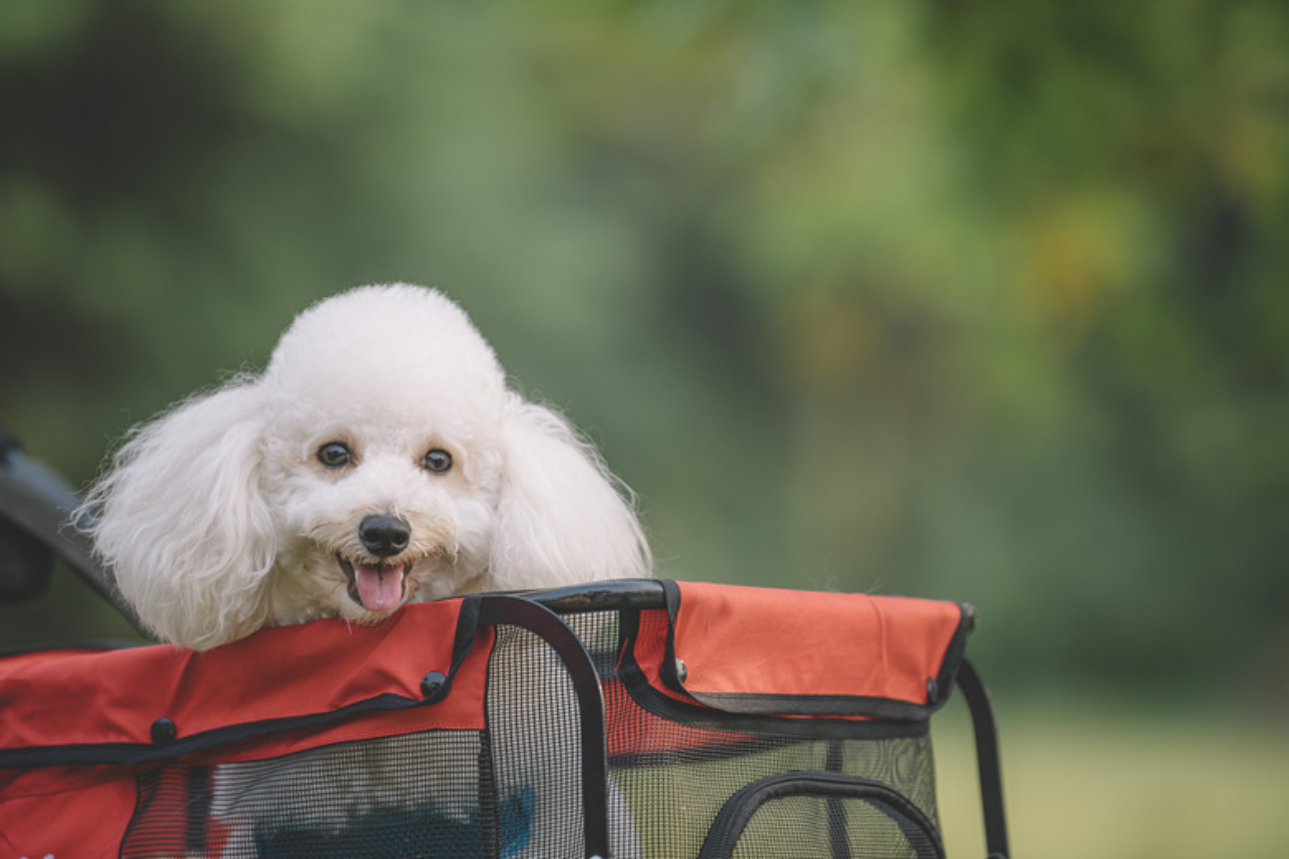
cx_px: 644
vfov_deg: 6.9
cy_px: 430
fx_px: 7161
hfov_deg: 10.3
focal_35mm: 200
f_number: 2.8
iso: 160
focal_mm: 200
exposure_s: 1/400
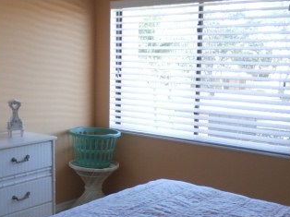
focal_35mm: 51
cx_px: 153
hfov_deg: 37.5
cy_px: 132
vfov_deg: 28.4
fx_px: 427
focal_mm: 4.5
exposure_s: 1/60
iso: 200
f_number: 3
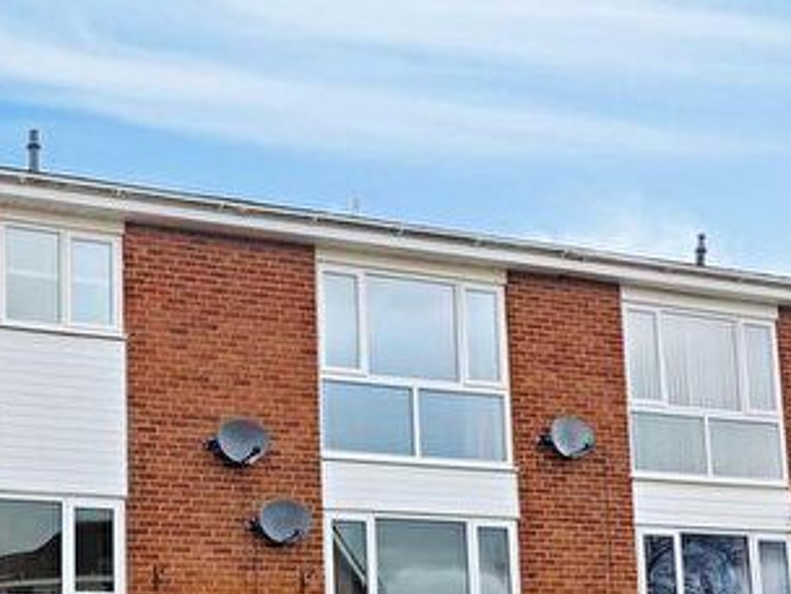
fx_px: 1211
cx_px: 91
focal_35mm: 53
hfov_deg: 34.3
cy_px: 559
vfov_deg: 26.4
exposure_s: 1/926
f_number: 2
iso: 50
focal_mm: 8.72
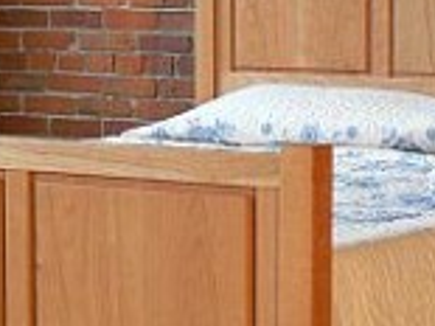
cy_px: 139
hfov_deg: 11.7
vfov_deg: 8.8
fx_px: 2122
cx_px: 216
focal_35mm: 169
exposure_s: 1/15
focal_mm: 7.7
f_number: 2.8
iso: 200
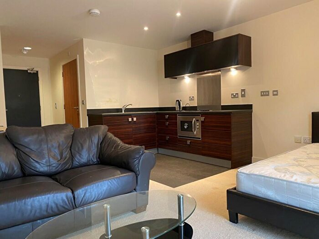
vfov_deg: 53.1
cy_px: 120
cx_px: 160
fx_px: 240
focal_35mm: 26
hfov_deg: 67.3
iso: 400
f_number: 1.8
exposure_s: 1/50
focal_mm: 4.25
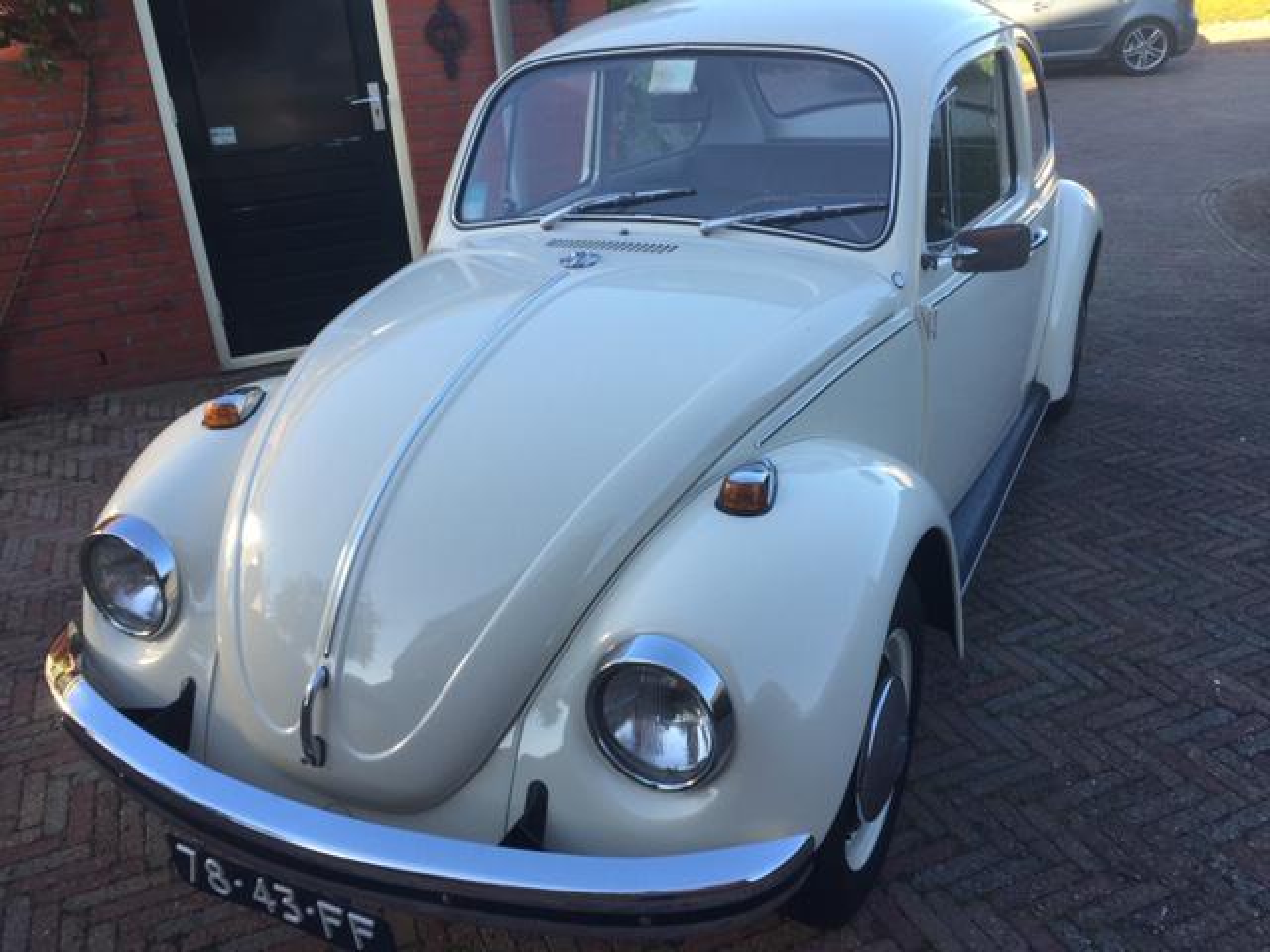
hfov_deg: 61.7
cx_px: 635
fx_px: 1064
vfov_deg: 48.2
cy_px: 476
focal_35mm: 29
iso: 32
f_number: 2.2
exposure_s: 1/250
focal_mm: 4.15
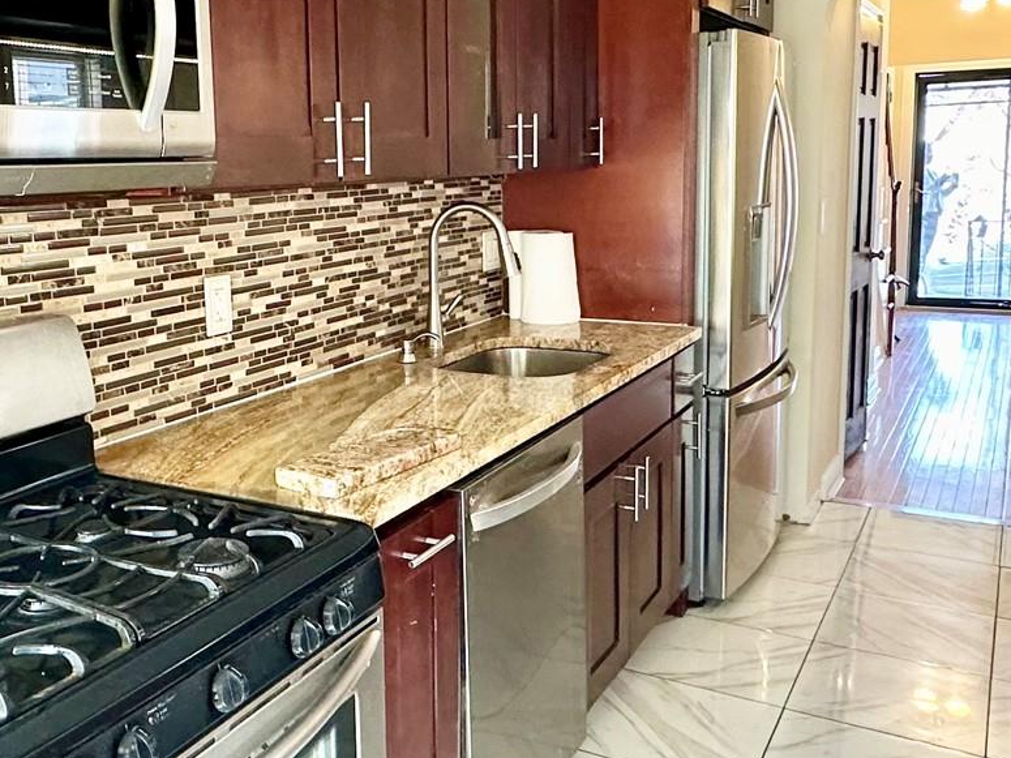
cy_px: 325
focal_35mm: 37
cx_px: 355
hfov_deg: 49.5
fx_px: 1080
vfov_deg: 38.6
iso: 250
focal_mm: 2.22
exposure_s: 1/120
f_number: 2.2
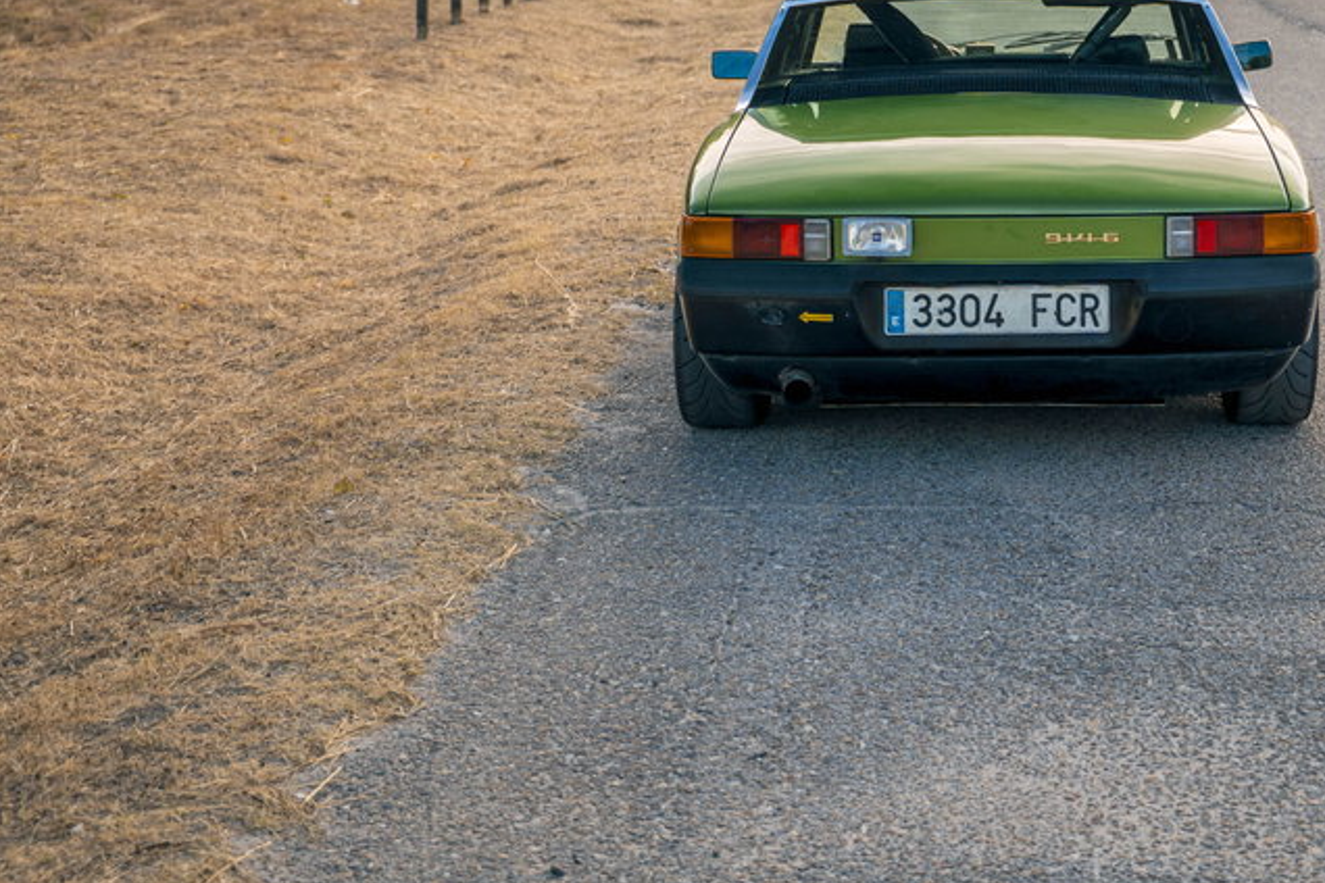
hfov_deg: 33.5
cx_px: 998
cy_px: 203
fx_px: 2152
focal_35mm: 58
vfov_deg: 22.9
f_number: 2.8
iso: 100
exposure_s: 1/400
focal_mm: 36.3
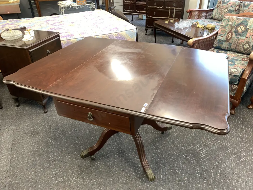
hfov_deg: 67.3
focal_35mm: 26
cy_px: 95
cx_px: 126
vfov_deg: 53.1
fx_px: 190
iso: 125
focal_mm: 4.25
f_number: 1.8
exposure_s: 1/50
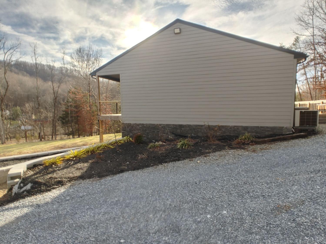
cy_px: 122
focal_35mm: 19
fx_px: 179
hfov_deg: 84.7
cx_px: 163
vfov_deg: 68.7
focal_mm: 1.78
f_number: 1.9
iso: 50
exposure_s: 1/253
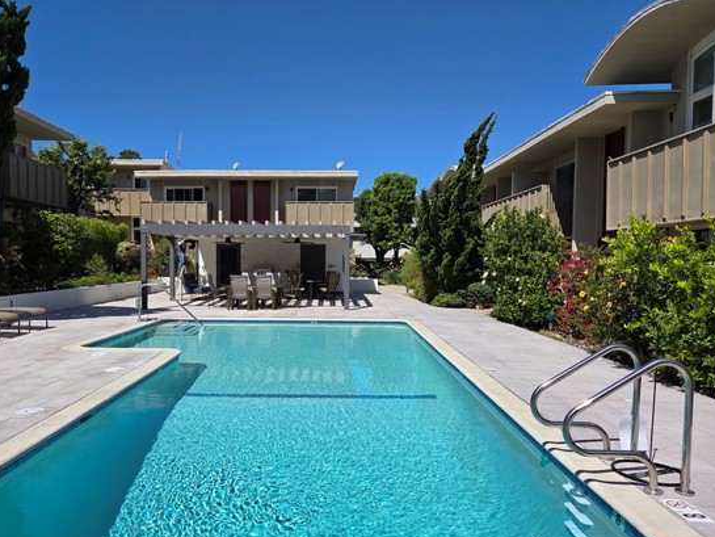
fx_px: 558
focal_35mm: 27
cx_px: 311
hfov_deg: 65.1
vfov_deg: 51.3
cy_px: 293
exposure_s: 1/7891
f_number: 1.8
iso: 80
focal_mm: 5.4
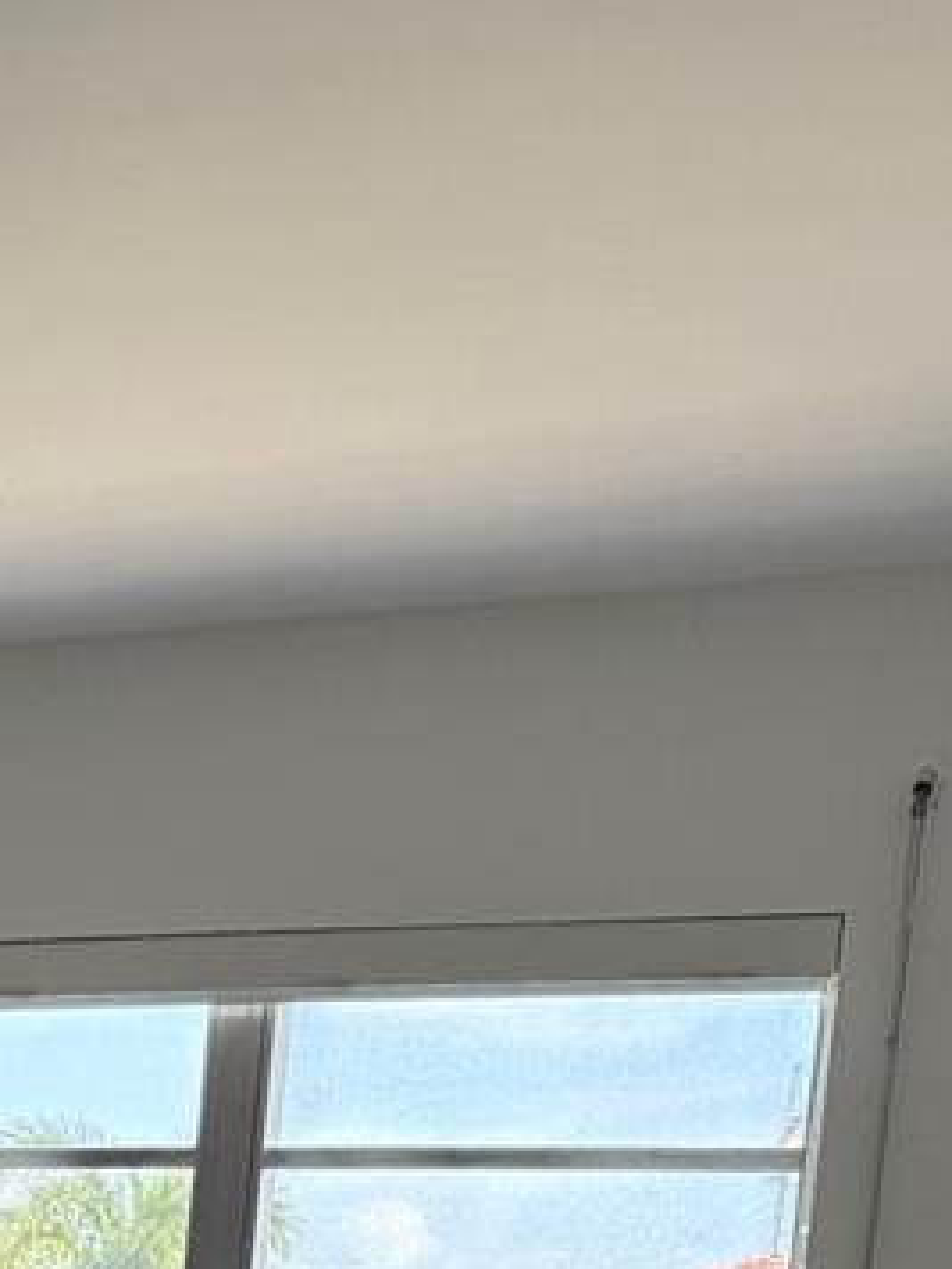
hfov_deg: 16.5
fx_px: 2970
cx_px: -506
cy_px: 1846
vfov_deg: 20.9
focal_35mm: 81
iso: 200
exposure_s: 1/223
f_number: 1.78
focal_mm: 6.76
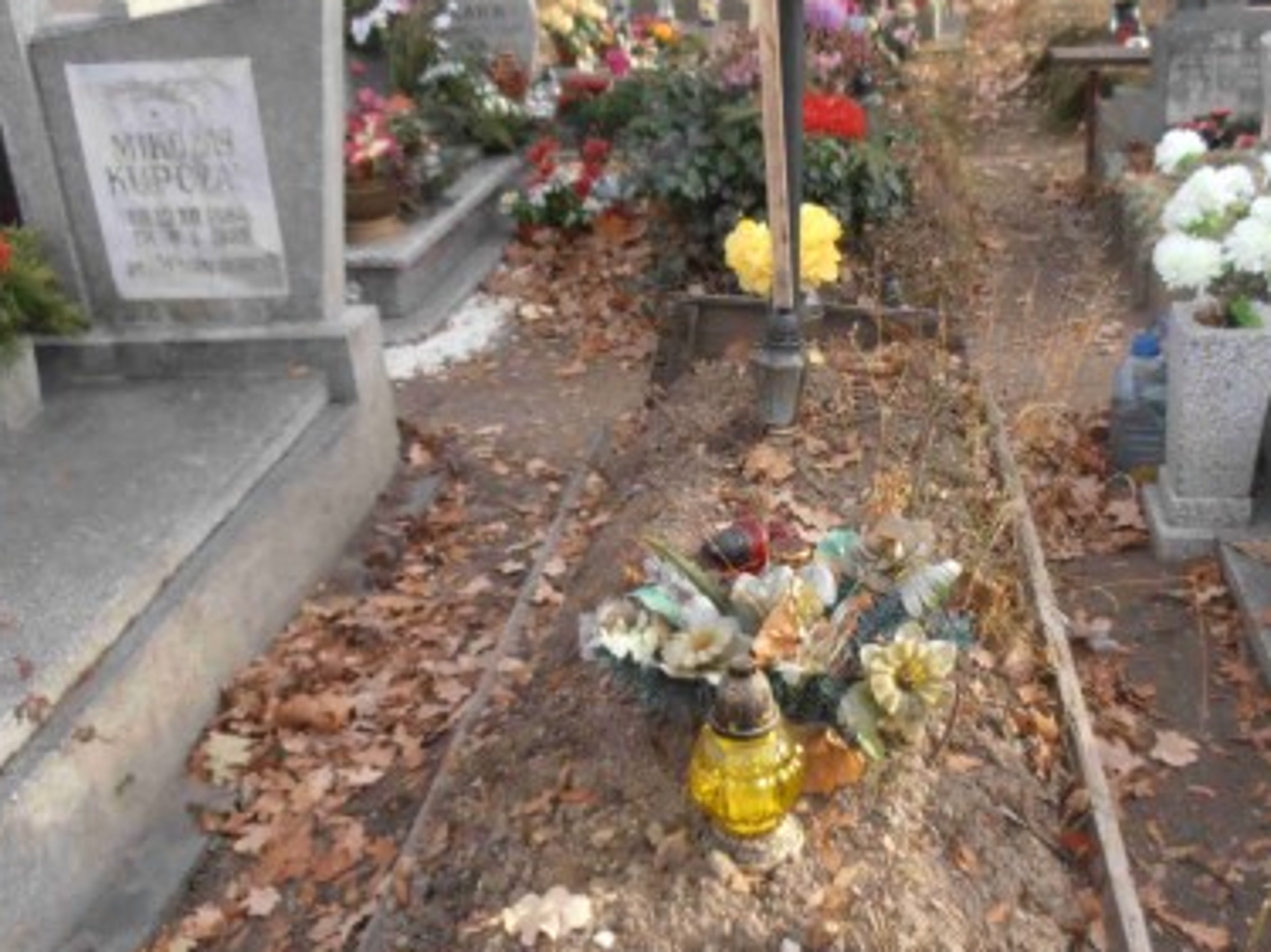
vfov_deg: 35.1
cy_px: 434
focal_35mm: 41
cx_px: 830
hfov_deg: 45.2
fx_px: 1505
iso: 80
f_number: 3
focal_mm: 4.2
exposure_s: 1/160
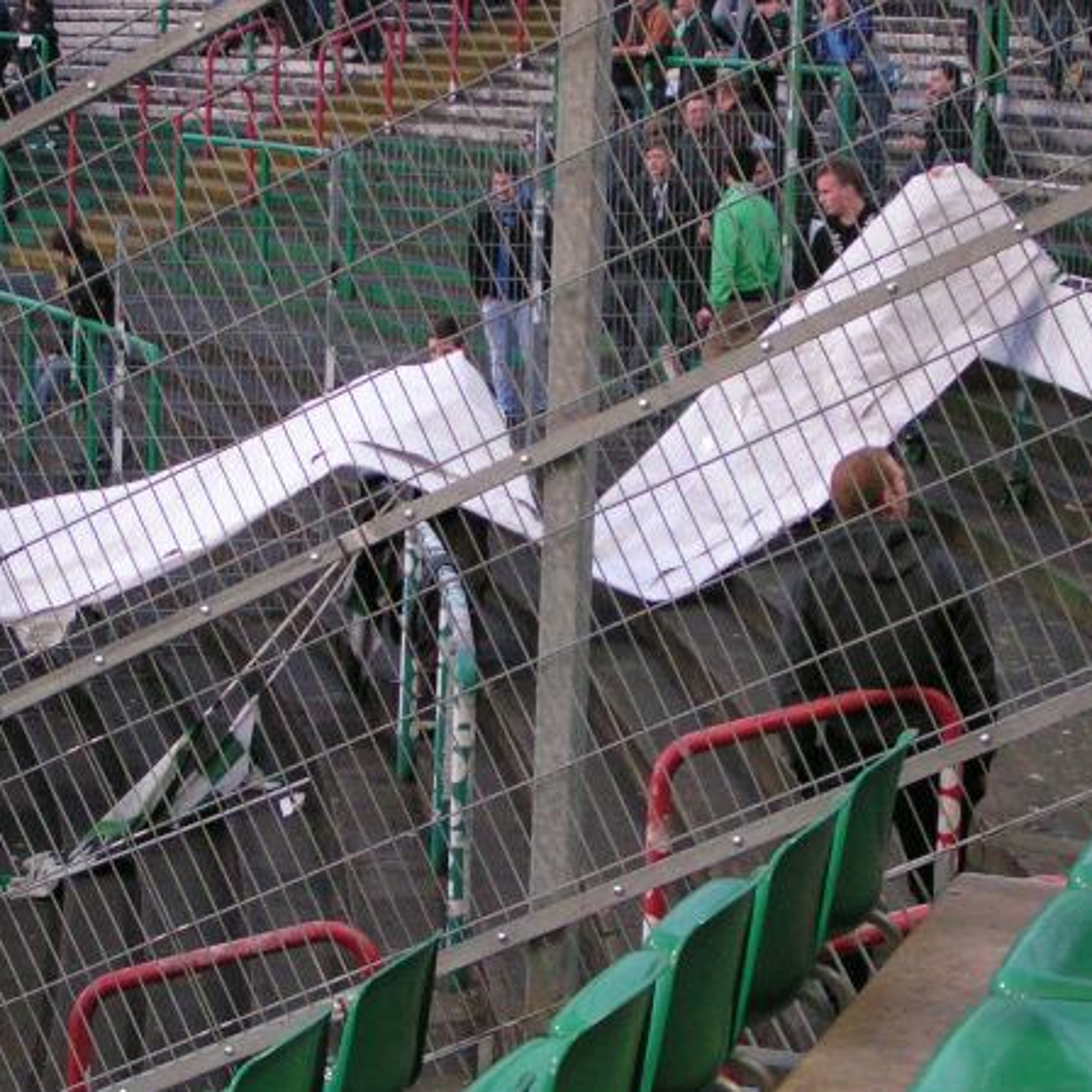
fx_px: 3212
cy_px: 412
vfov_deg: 19.3
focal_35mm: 90
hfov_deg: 19.3
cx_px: 497
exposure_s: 1/40
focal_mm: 8.7
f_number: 3.2
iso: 200
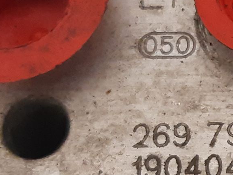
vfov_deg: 15.9
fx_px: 626
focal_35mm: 93
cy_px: 102
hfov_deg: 18.8
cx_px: 344
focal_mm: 3.93
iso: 200
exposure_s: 1/25
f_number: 1.7
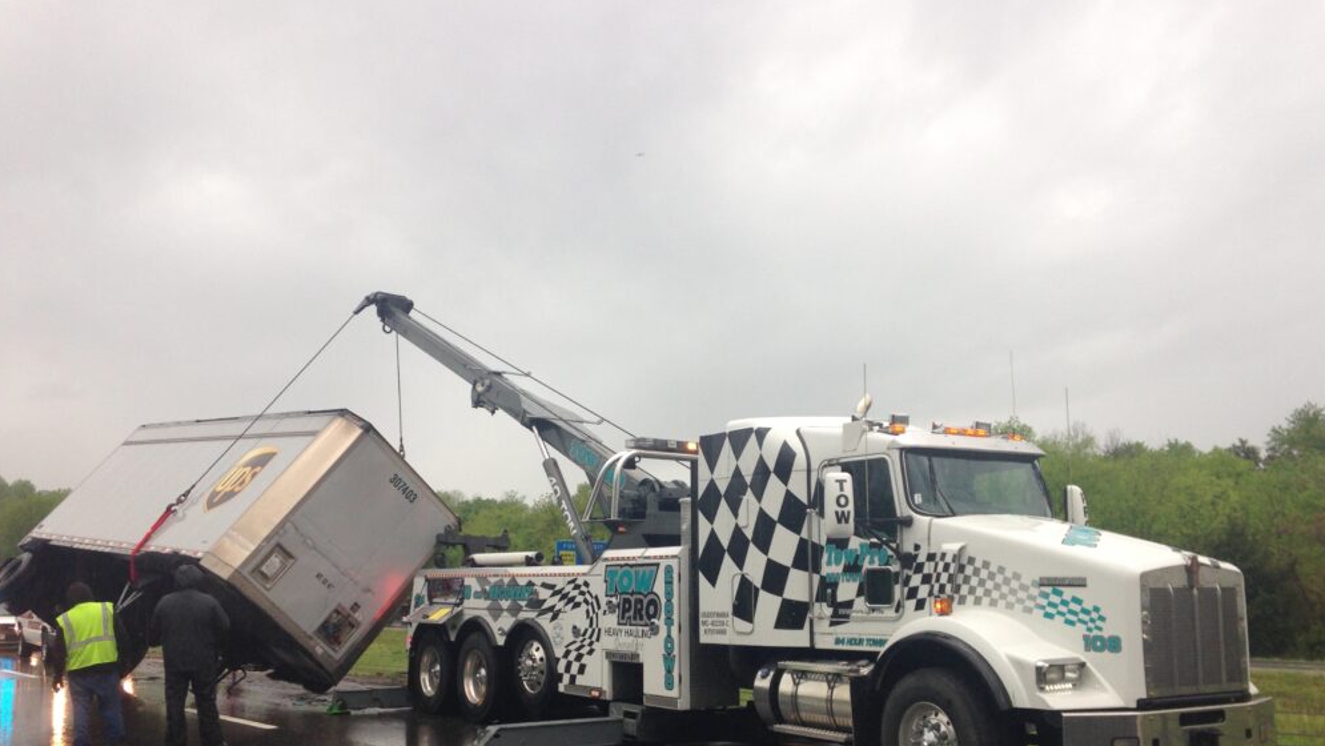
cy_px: 492
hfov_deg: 54.0
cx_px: 667
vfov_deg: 31.8
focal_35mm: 37
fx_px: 1300
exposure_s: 1/120
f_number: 2.4
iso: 64
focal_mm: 4.12
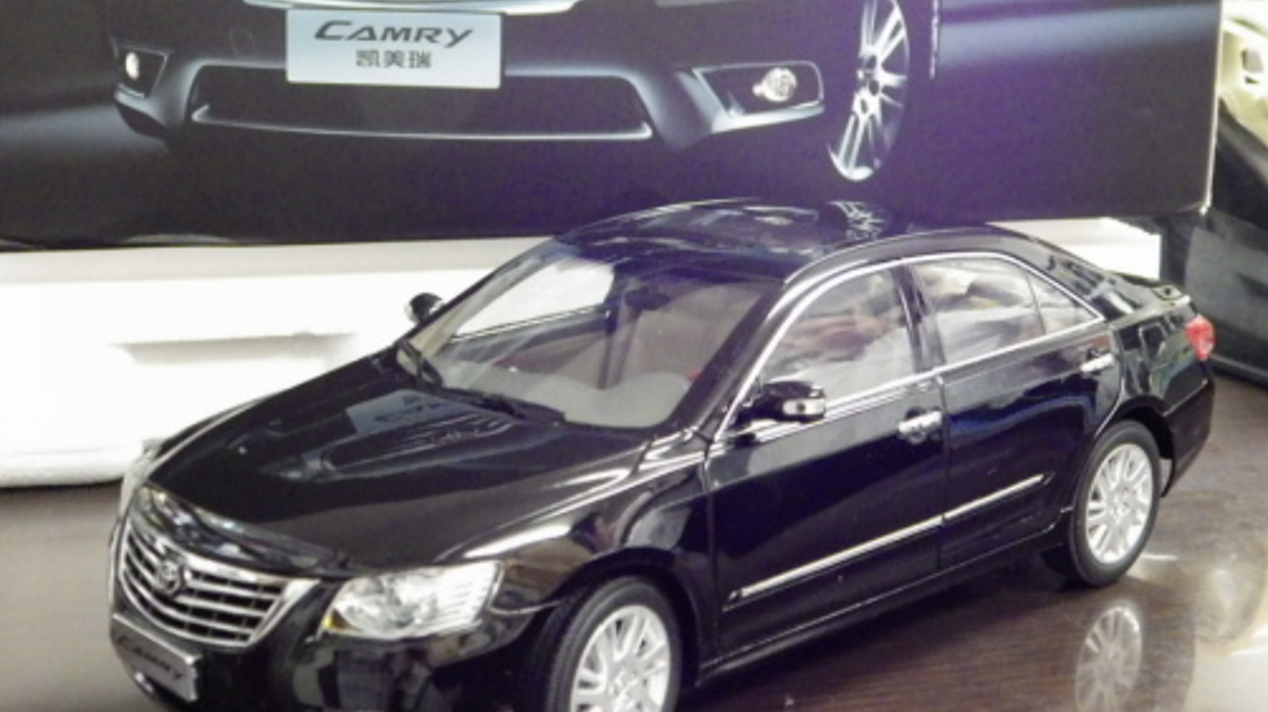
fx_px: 1916
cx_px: 601
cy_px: 252
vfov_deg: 21.0
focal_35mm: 57
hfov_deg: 36.6
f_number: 3.6
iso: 1250
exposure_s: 1/25
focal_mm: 7.4
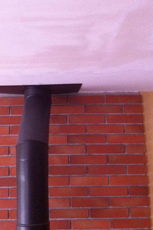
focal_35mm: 56
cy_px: 87
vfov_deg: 35.5
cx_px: 47
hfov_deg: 24.0
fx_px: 357
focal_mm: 3.85
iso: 500
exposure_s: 1/15
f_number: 2.8
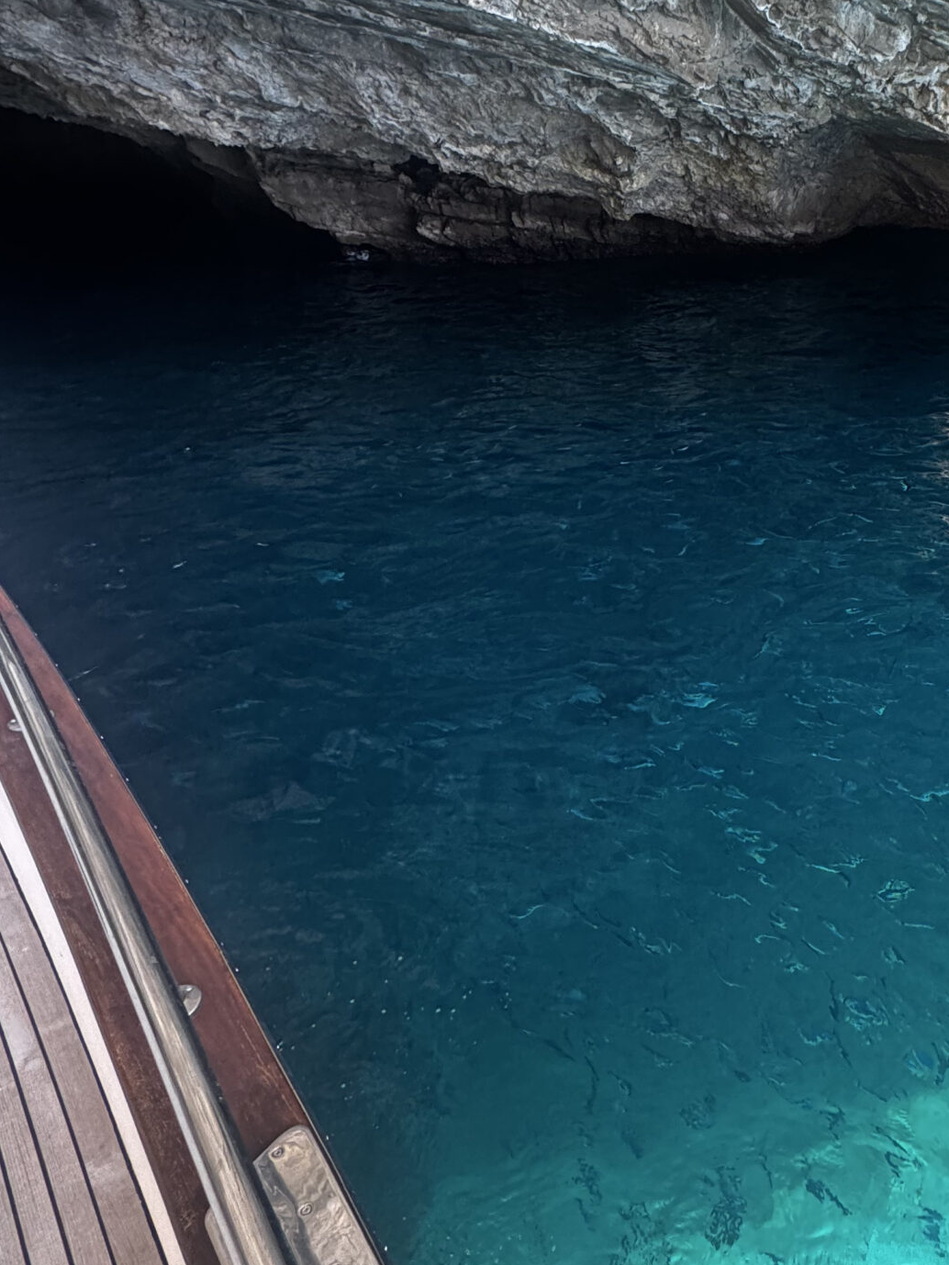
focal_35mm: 26
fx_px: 950
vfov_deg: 67.3
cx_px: 872
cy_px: 601
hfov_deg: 47.2
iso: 200
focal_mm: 2.22
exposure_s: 1/102
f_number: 2.2
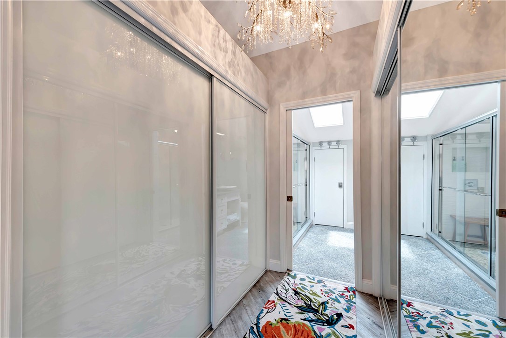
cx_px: 253
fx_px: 197
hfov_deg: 104.2
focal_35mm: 14
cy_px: 169
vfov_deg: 81.2
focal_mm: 14
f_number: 14
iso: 100
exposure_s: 1/3.33
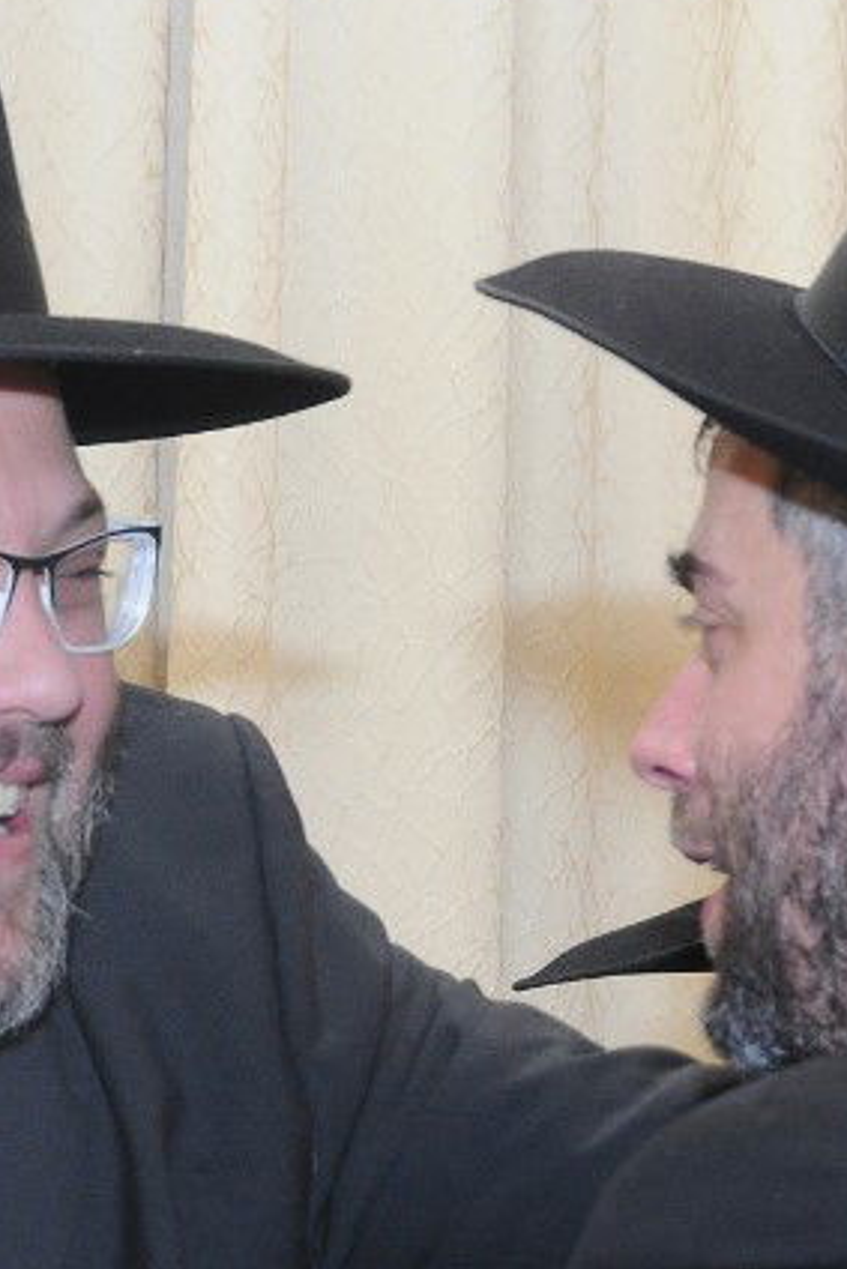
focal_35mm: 199
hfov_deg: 6.9
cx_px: 425
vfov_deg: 10.3
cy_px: 1083
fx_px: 7017
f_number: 6.3
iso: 800
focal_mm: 44
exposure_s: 1/100
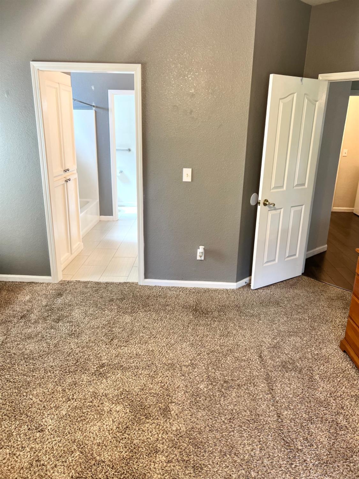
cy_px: 240
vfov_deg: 67.3
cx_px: 180
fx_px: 360
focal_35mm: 26
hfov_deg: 53.1
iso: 125
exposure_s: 1/120
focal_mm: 5.7
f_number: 1.5
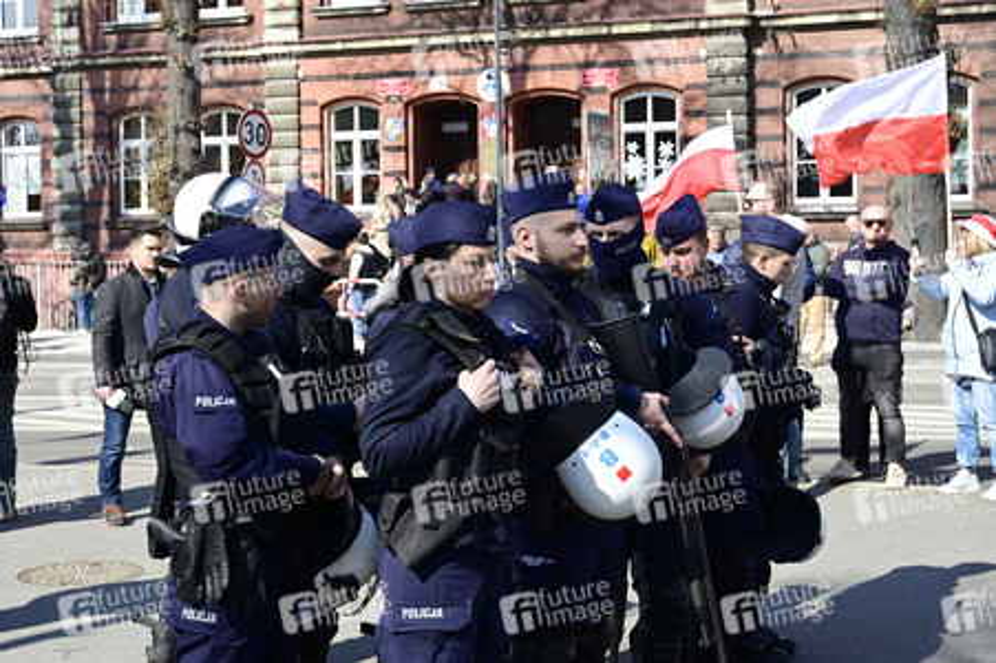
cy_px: 332
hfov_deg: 40.4
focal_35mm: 49
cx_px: 498
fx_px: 1355
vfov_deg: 27.5
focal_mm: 49
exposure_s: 1/320
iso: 320
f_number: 9
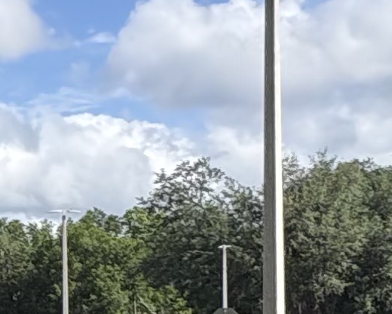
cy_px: 267
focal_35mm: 106
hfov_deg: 14.4
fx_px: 1230
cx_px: -436
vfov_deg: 14.4
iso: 50
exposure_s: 1/1976
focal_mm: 2.22
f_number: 2.2
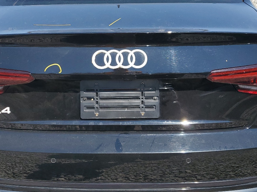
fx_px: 356
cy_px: 79
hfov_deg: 39.6
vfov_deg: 30.2
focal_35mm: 48
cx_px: 122
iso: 50
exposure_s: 1/2500
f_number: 1.5
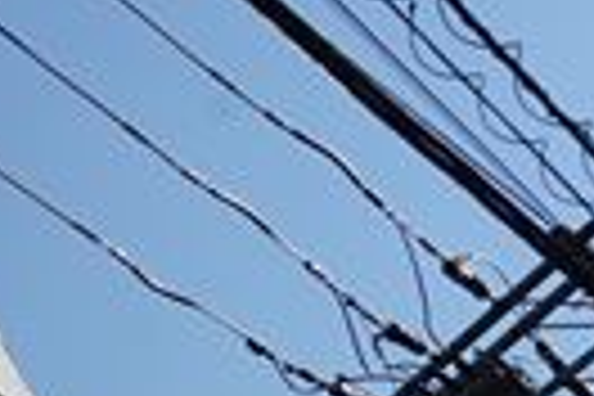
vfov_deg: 10.9
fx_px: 1914
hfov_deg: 15.3
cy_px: 767
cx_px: -468
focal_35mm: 116
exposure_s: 1/200
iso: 100
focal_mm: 16
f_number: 11
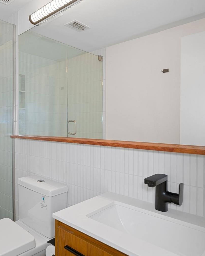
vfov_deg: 66.0
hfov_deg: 51.5
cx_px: 41
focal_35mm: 26
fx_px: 197
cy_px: 129
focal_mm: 18
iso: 320
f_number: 8
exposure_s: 1/1.25
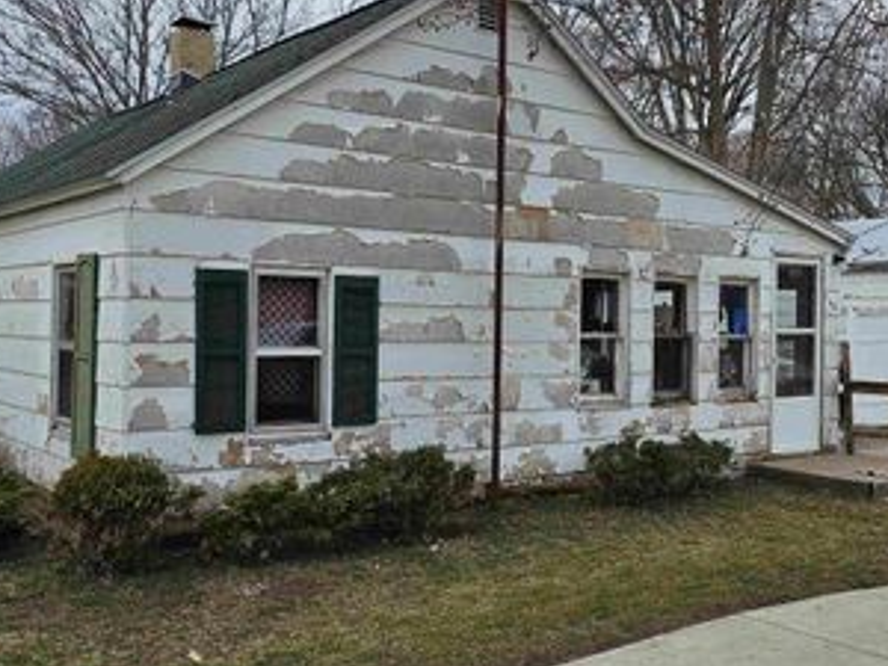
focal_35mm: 40
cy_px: 309
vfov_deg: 35.9
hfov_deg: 46.7
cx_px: 503
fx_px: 1026
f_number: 1.8
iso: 50
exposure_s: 1/1255
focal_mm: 5
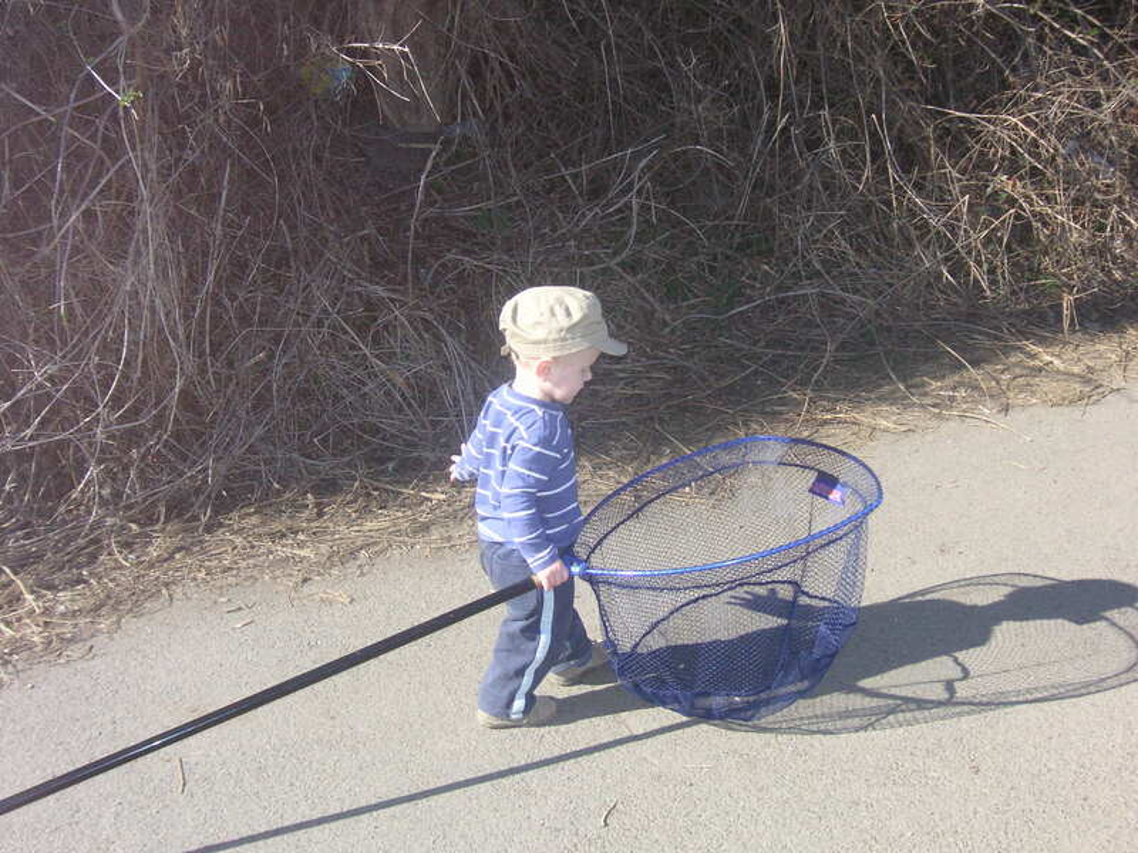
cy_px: 426
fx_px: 1545
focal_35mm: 47
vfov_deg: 30.9
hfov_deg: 40.4
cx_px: 569
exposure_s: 1/1000
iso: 100
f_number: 3.3
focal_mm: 7.8
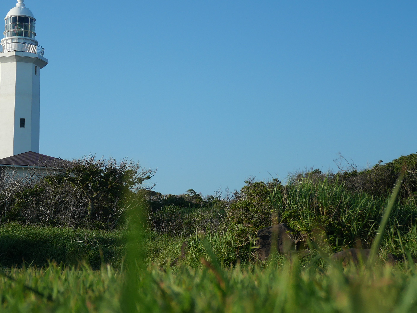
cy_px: 121
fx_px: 843
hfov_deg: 27.7
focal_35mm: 70
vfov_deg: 21.0
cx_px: 156
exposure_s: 1/1600
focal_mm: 19
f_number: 4.3
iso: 200
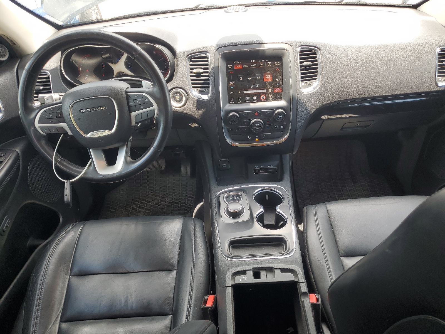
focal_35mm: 26
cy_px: 167
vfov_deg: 53.1
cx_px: 222
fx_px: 334
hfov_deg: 67.3
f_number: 1.5
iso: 50
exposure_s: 1/250
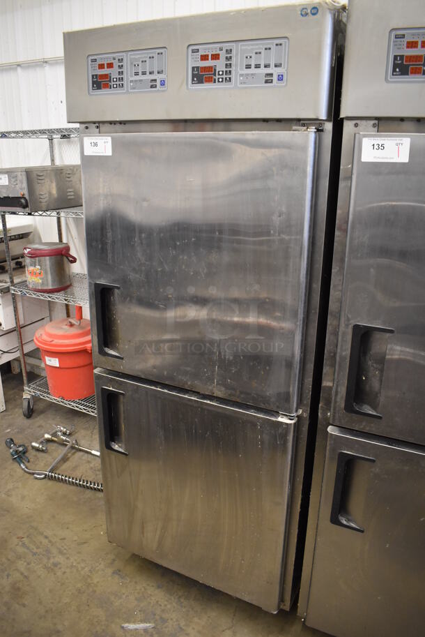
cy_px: 318
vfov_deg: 67.3
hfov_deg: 48.0
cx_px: 212
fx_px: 477
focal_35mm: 27
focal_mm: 18
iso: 2000
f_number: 3.5
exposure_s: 1/125
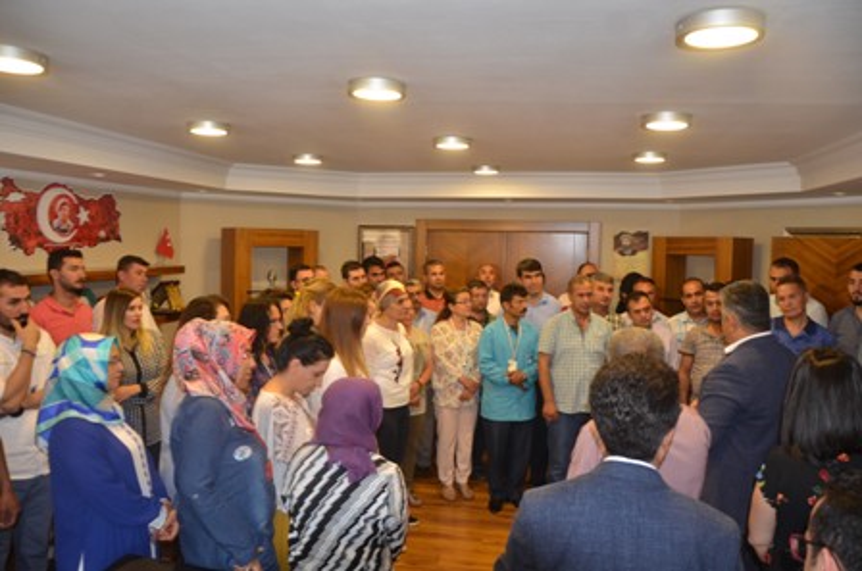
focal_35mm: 27
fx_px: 645
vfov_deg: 47.8
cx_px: 431
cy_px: 286
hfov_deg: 67.5
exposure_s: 1/60
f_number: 3.5
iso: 500
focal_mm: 18
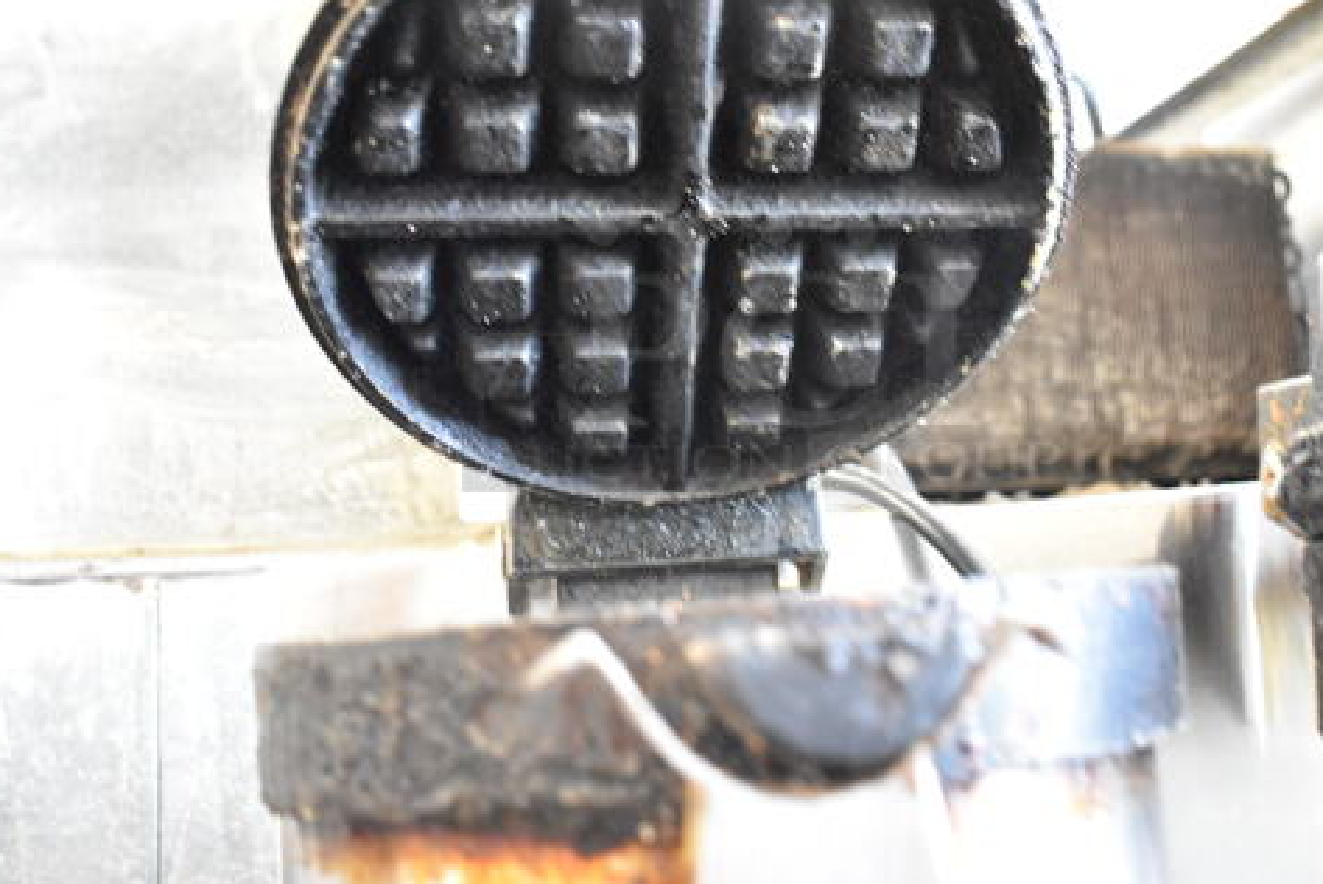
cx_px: 775
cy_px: 344
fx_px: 1495
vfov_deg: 32.8
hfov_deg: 47.5
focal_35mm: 41
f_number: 3.8
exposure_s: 1/30
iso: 2800
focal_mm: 21
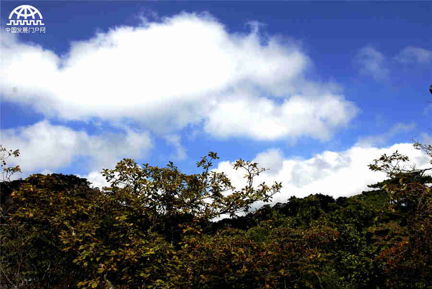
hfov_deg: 53.1
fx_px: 432
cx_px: 216
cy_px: 144
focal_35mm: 36
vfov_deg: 37.0
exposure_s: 1/320
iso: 100
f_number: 9
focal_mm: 24
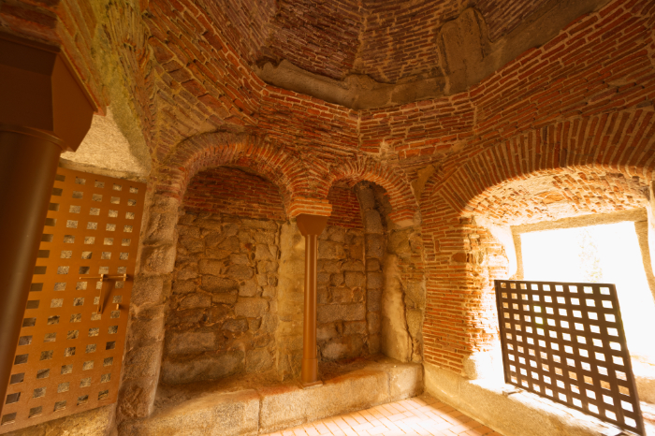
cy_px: 218
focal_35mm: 14
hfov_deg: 104.3
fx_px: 255
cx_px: 328
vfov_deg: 81.2
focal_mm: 14
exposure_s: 1/5
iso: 500
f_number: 6.3
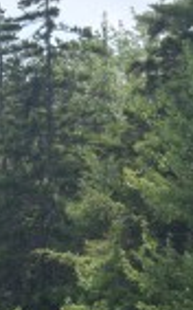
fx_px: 3619
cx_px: -213
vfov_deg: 4.8
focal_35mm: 430
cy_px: 565
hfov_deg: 3.0
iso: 1600
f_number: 11
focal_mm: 55
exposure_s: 1/1000
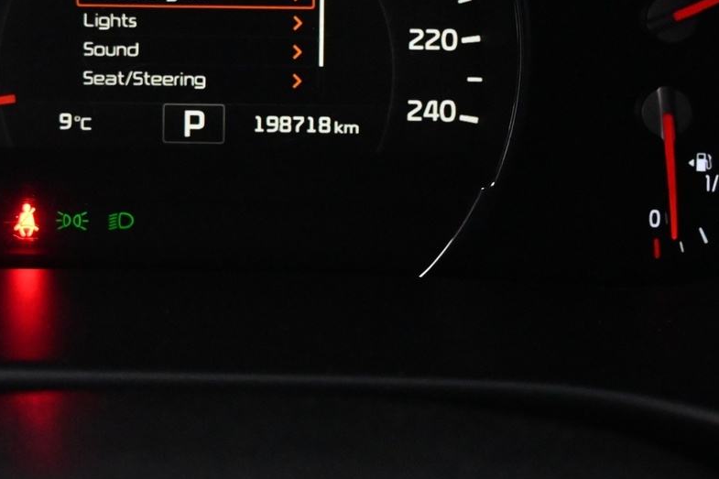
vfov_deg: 20.4
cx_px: 189
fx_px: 1298
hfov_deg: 30.5
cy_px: 38
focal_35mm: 65
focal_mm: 21
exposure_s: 1/30
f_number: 4
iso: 5600
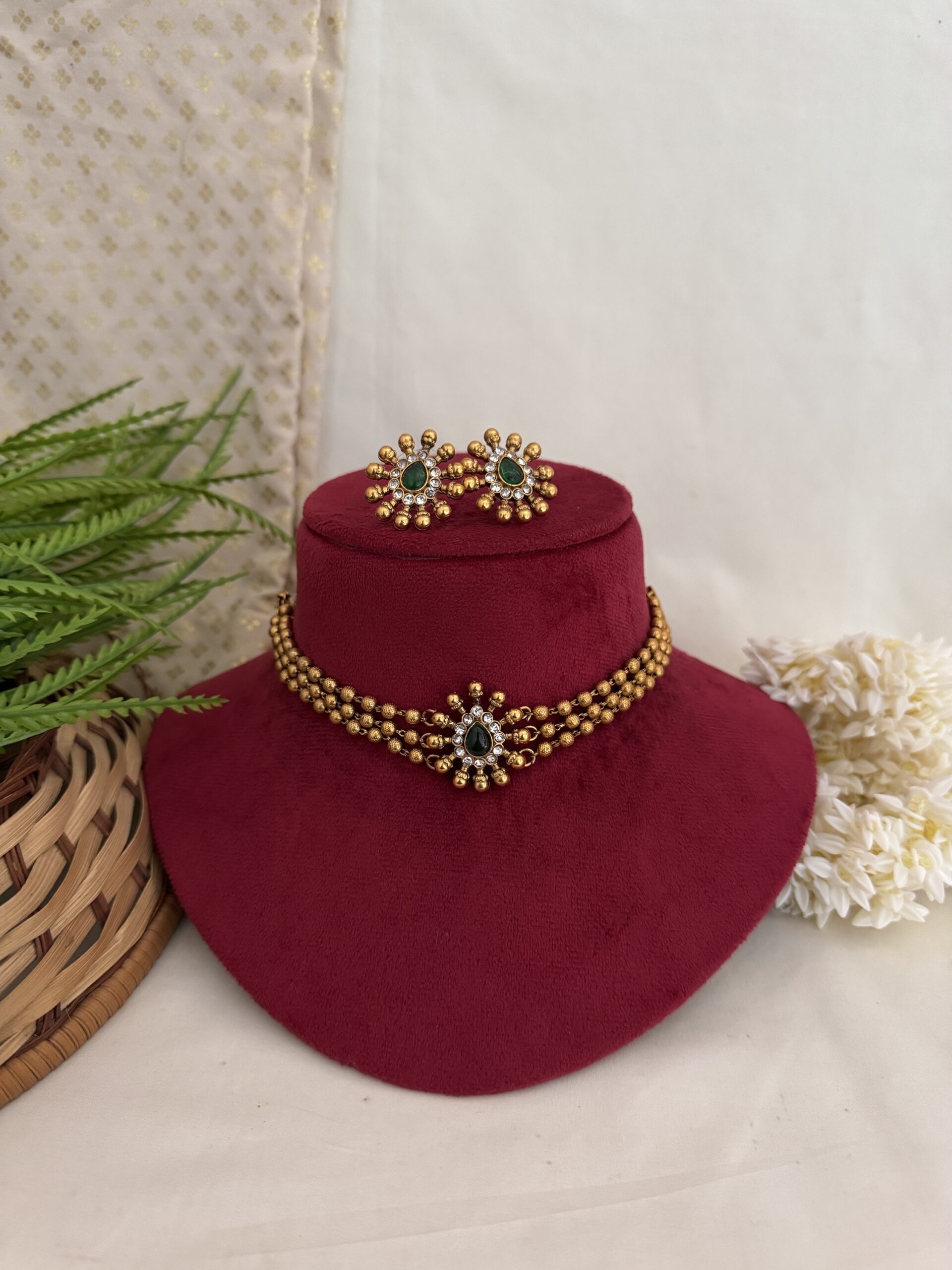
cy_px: 635
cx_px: 476
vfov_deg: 71.6
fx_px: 880
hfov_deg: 56.8
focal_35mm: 24
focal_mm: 6.76
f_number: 1.78
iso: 640
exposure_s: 1/60
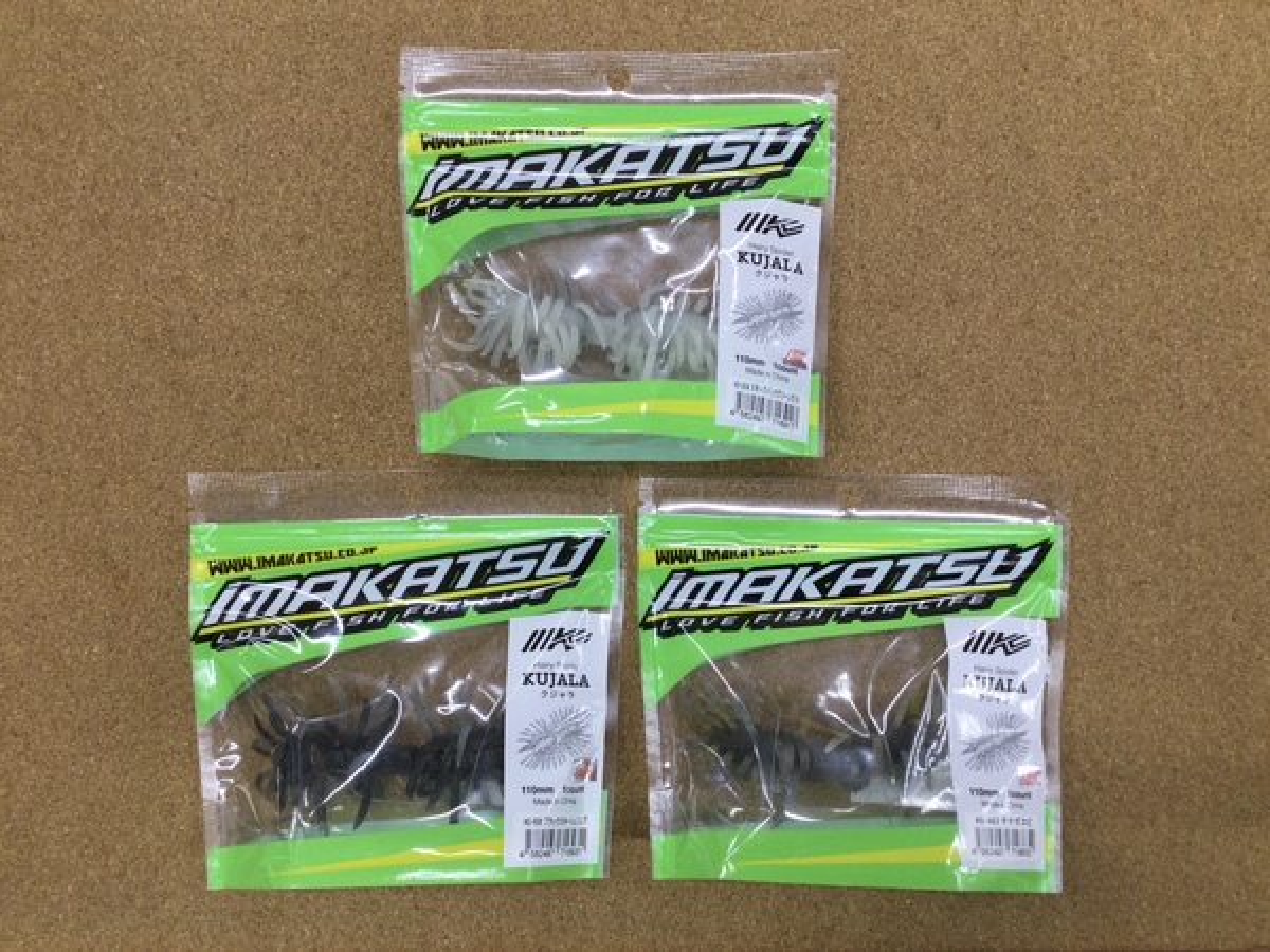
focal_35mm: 31
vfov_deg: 45.4
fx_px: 1137
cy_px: 476
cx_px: 635
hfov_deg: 58.4
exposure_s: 1/40
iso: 25
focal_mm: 3.3
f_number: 2.4
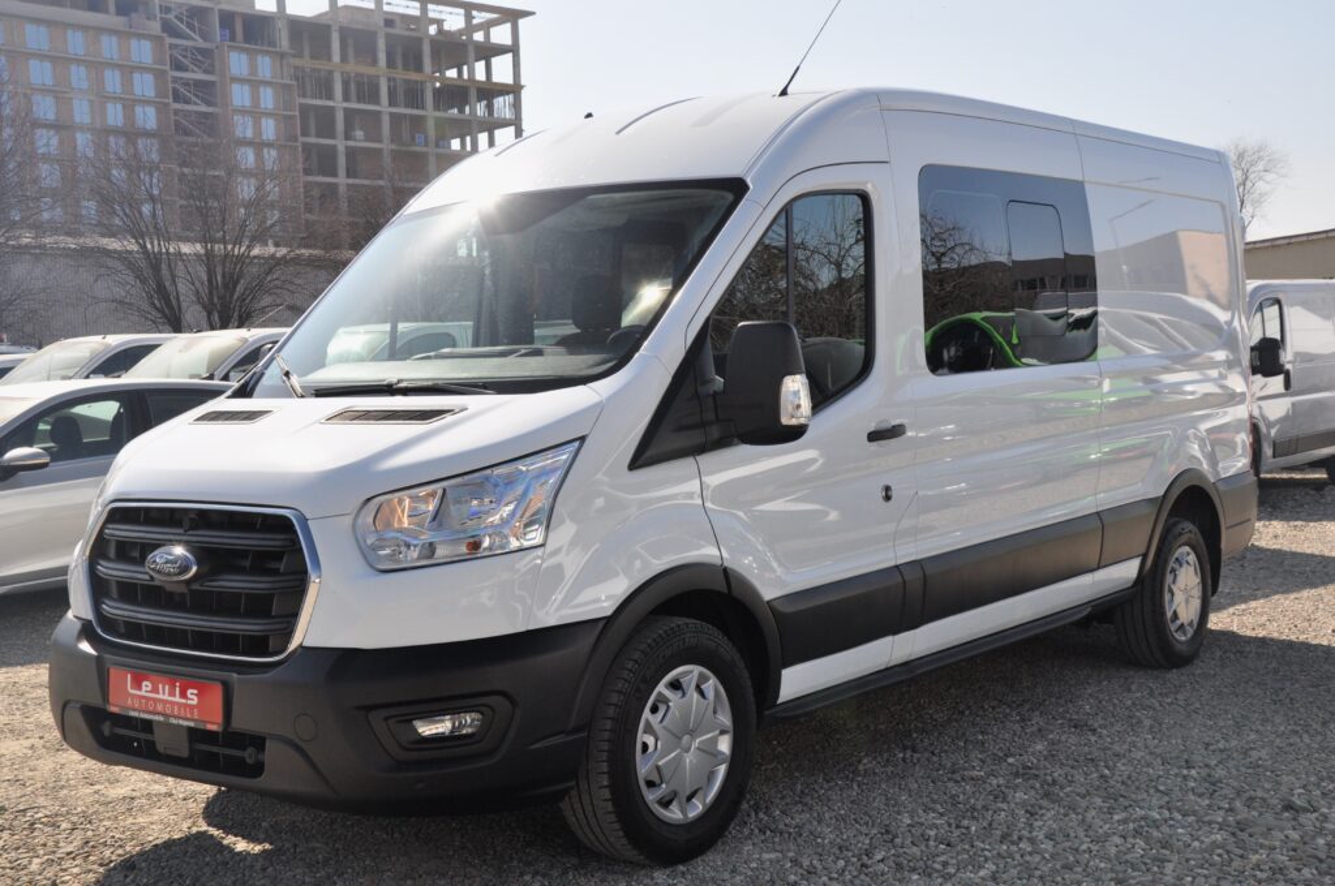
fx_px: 1556
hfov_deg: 46.5
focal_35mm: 42
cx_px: 668
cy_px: 443
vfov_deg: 31.8
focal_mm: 28
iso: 640
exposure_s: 1/400
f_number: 10
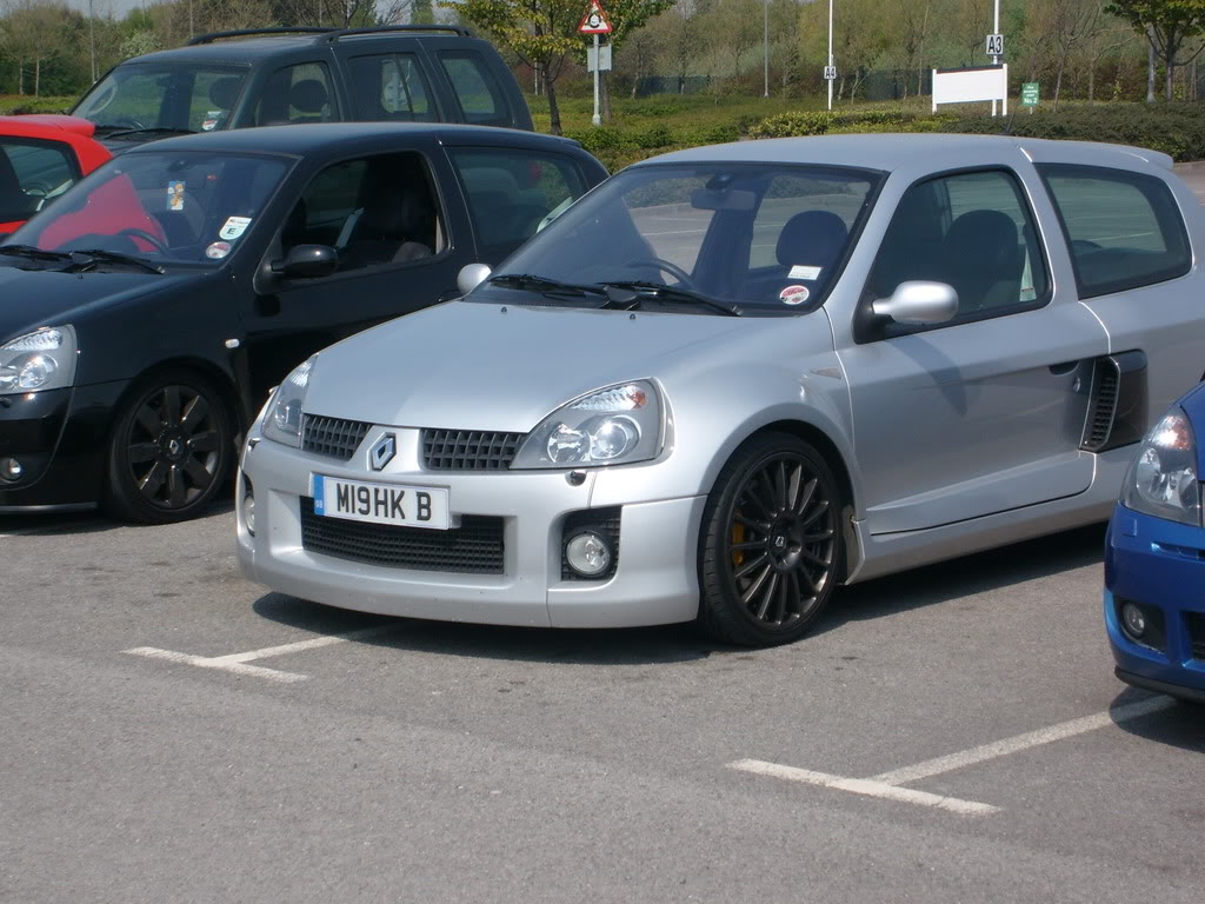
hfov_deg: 21.3
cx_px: 602
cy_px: 452
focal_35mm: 92
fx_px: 3203
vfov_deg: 16.1
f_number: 11.5
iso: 80
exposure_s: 1/180
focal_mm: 15.5
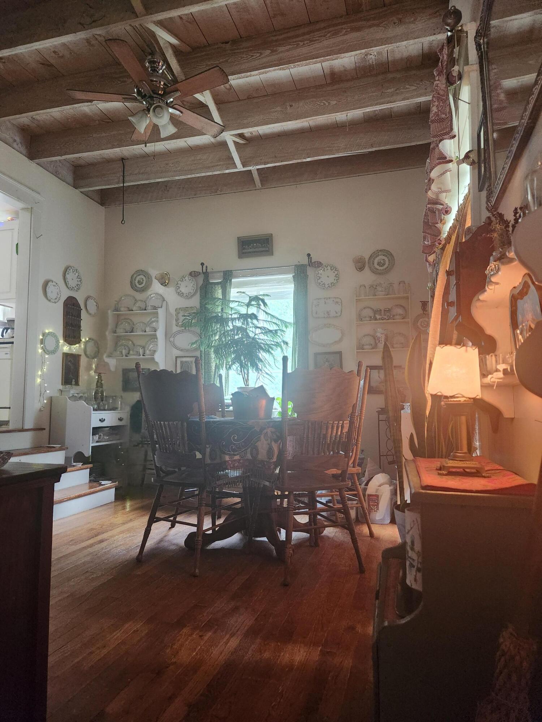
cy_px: 361
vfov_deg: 73.9
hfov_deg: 58.9
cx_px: 271
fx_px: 480
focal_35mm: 23
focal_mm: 5.4
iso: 800
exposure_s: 1/120
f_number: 1.8
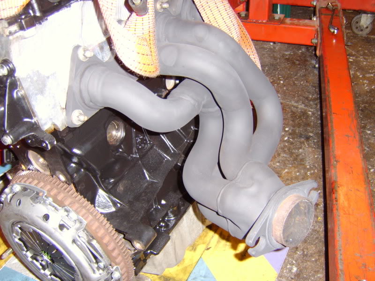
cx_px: 188
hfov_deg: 58.4
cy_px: 140
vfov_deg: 45.4
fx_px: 336
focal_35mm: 31
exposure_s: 1/30
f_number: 2.7
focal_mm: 8.13
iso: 141
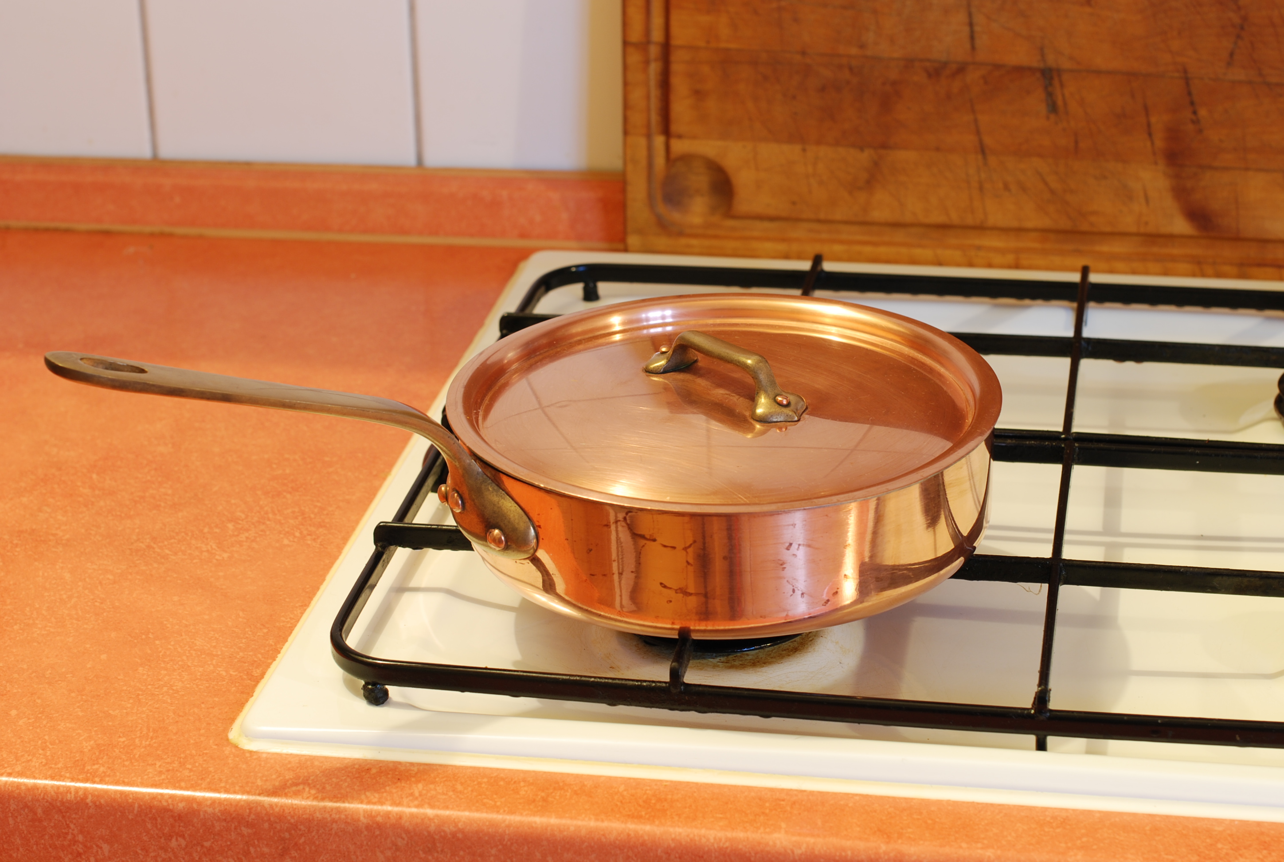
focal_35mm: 75
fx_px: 2680
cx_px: 642
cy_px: 431
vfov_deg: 18.3
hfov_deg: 26.9
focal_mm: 50
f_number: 8
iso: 100
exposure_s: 3
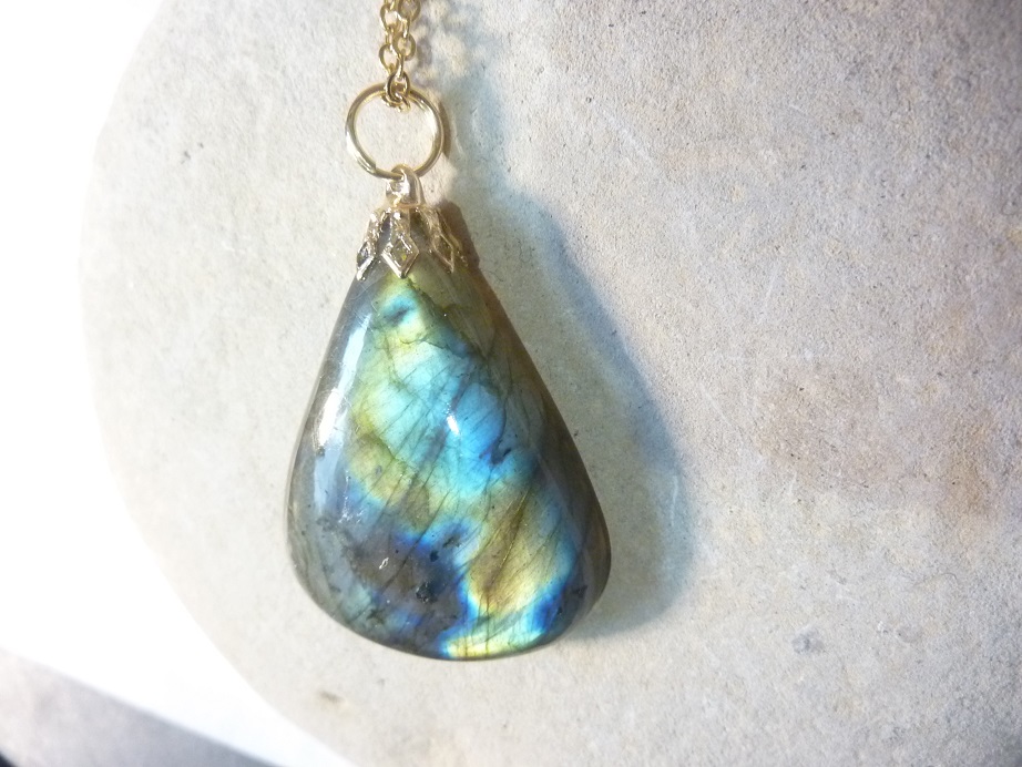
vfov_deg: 54.9
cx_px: 511
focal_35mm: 25
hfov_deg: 69.4
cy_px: 384
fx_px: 738
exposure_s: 1/15
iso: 400
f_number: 3.3
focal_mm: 4.1
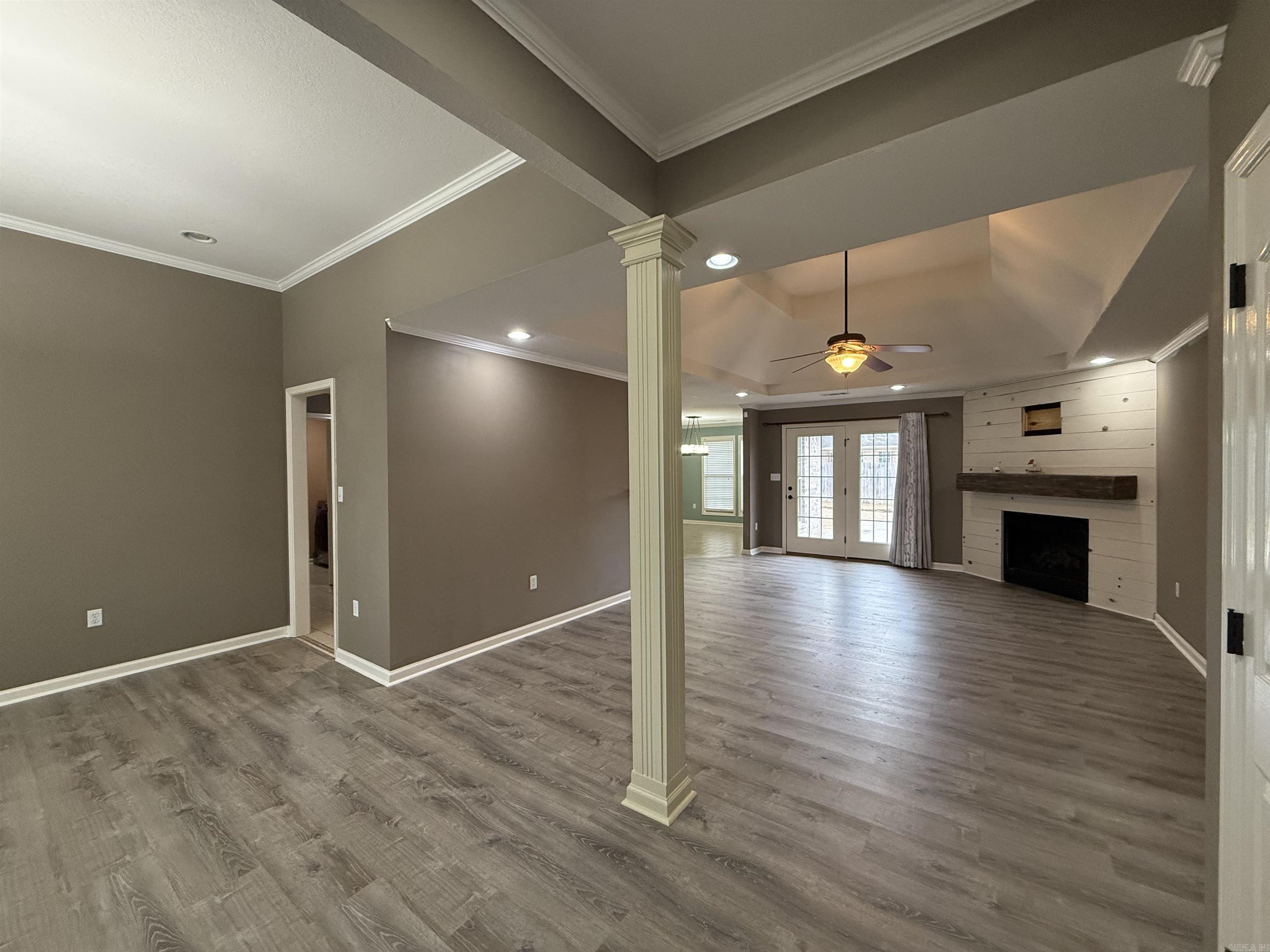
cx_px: 635
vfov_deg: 85.7
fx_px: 514
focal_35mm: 14
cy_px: 476
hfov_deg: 102.1
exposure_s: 1/120
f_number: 2.2
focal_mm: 2.22
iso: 320
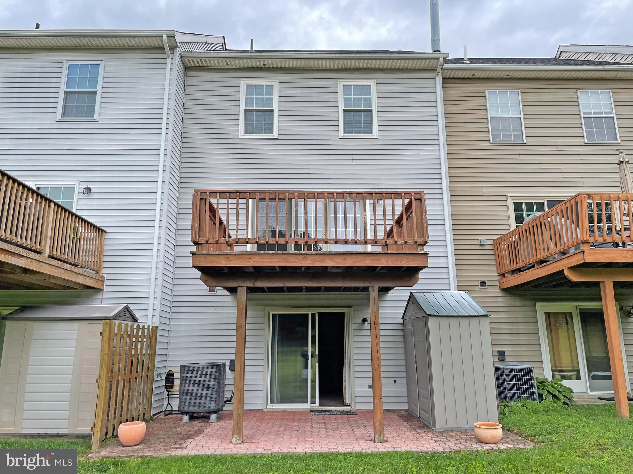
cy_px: 237
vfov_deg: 53.1
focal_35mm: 26
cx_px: 316
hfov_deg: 67.3
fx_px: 475
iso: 32
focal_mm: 4.2
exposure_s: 1/633
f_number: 1.6
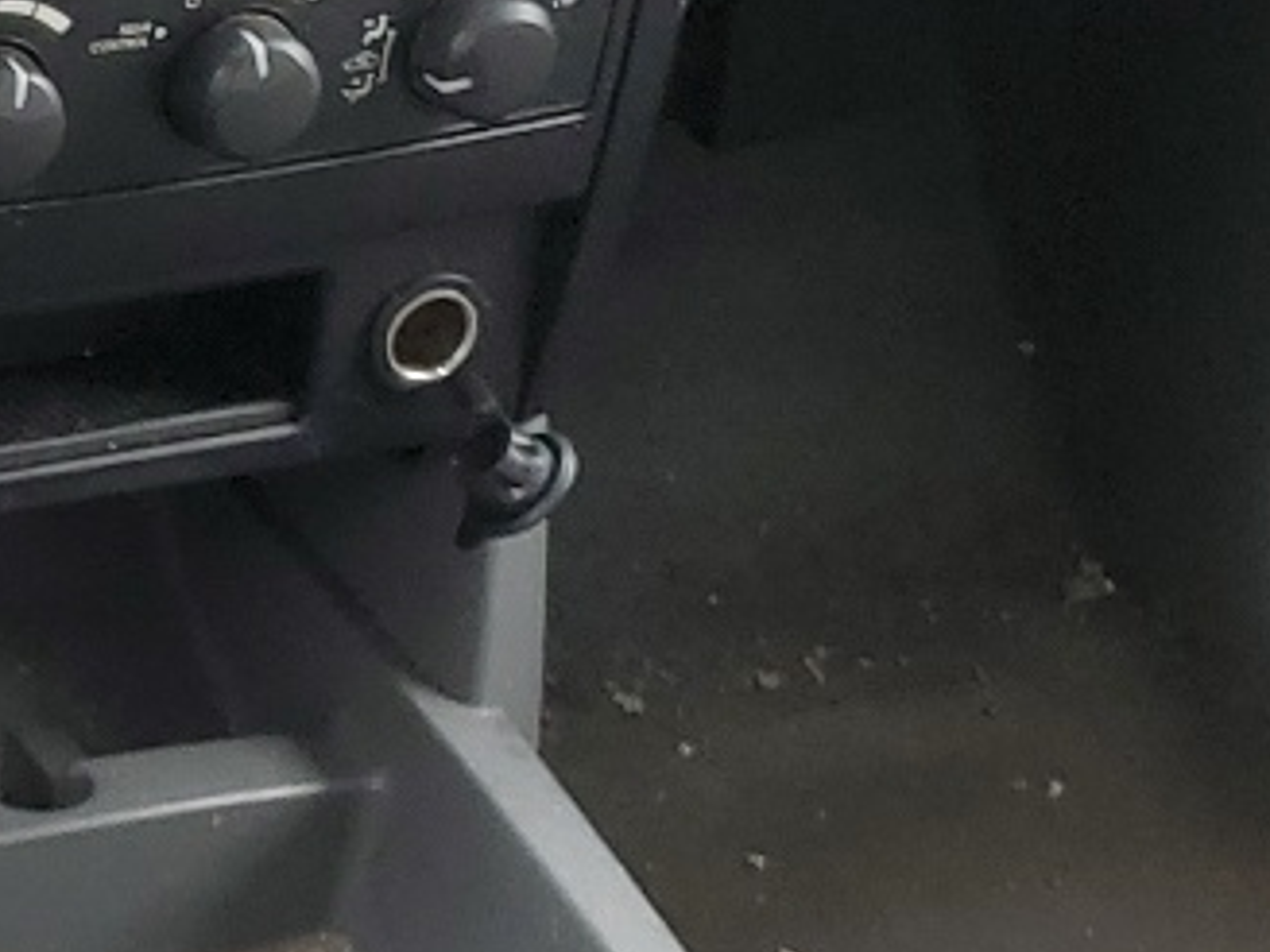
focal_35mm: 127
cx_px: -724
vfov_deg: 11.7
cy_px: 631
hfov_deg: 14.3
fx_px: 4659
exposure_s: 1/120
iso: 53
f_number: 1.5
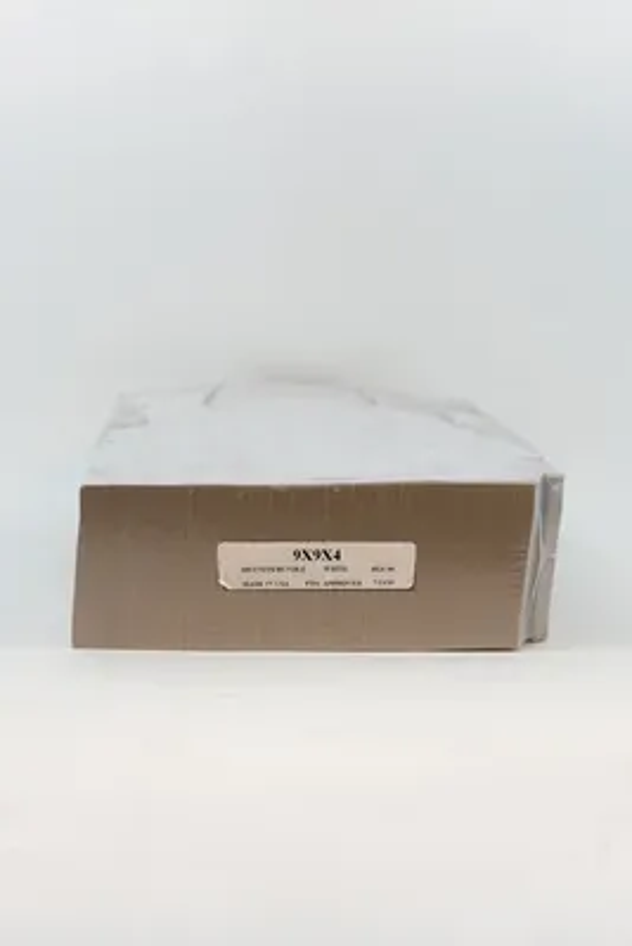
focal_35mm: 54
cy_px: 473
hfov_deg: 25.1
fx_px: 1421
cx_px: 316
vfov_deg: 36.9
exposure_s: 1/15
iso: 100
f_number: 5
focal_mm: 54
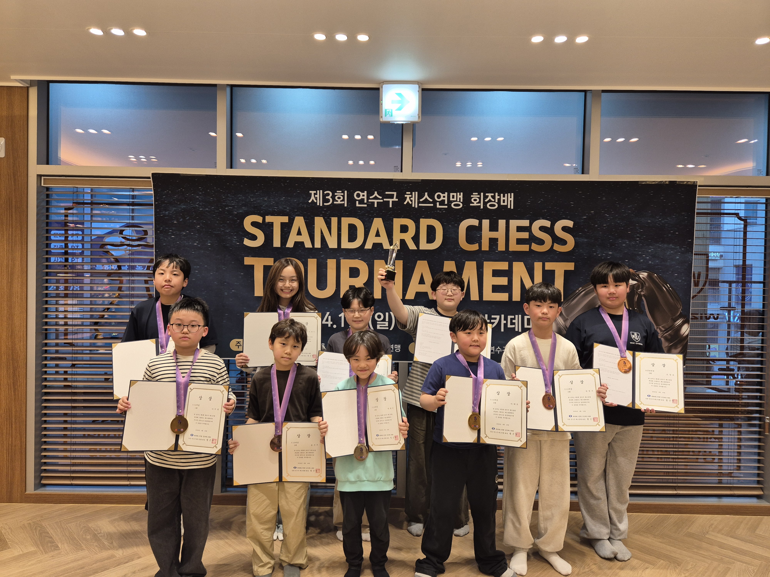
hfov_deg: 73.9
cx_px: 385
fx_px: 512
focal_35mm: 23
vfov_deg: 58.9
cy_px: 288
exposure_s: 1/120
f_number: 1.8
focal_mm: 5.4
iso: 100
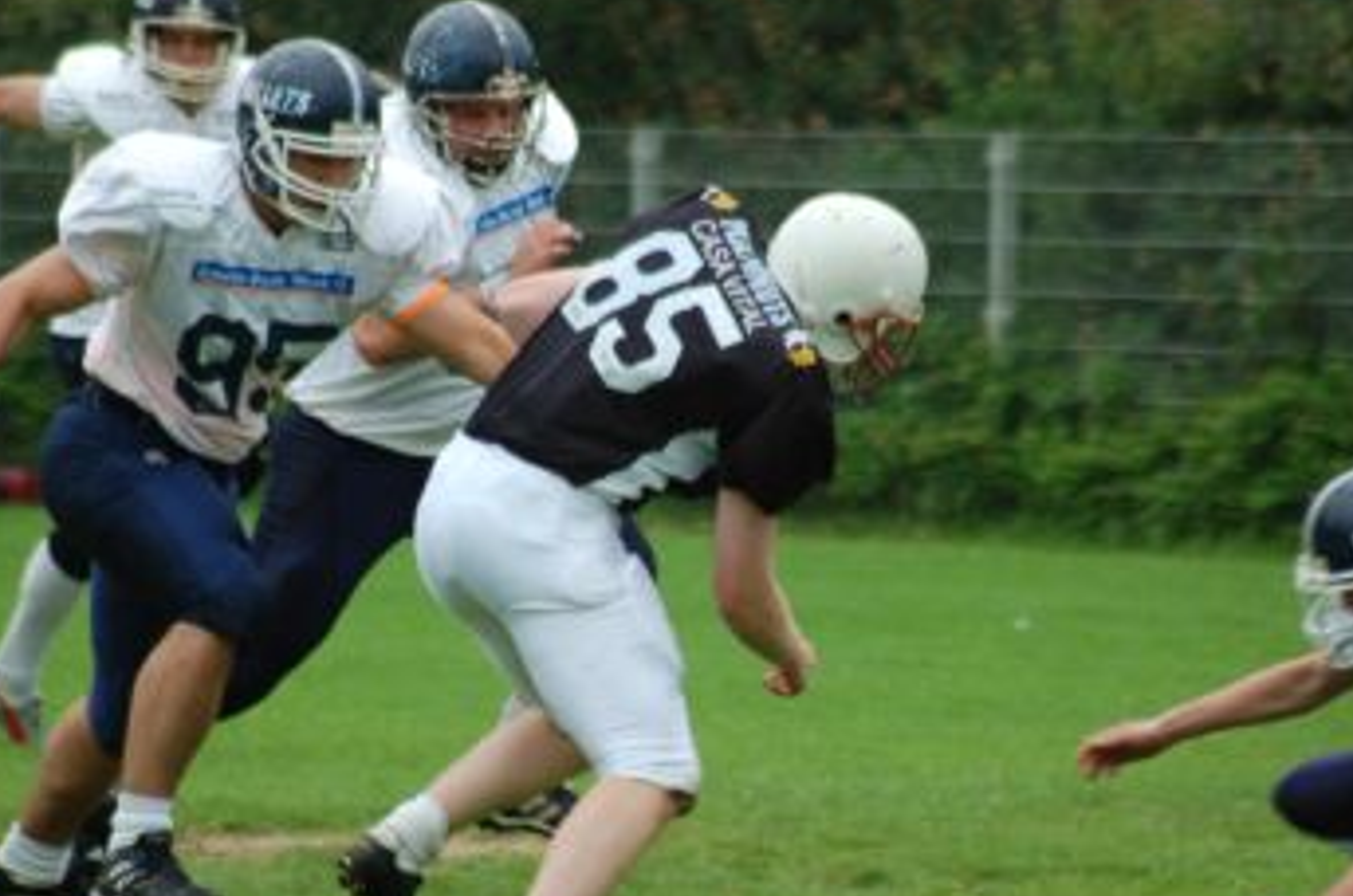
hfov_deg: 4.7
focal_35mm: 435
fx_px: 16318
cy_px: 531
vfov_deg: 3.1
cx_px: 647
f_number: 5.3
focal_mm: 220
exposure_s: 1/500
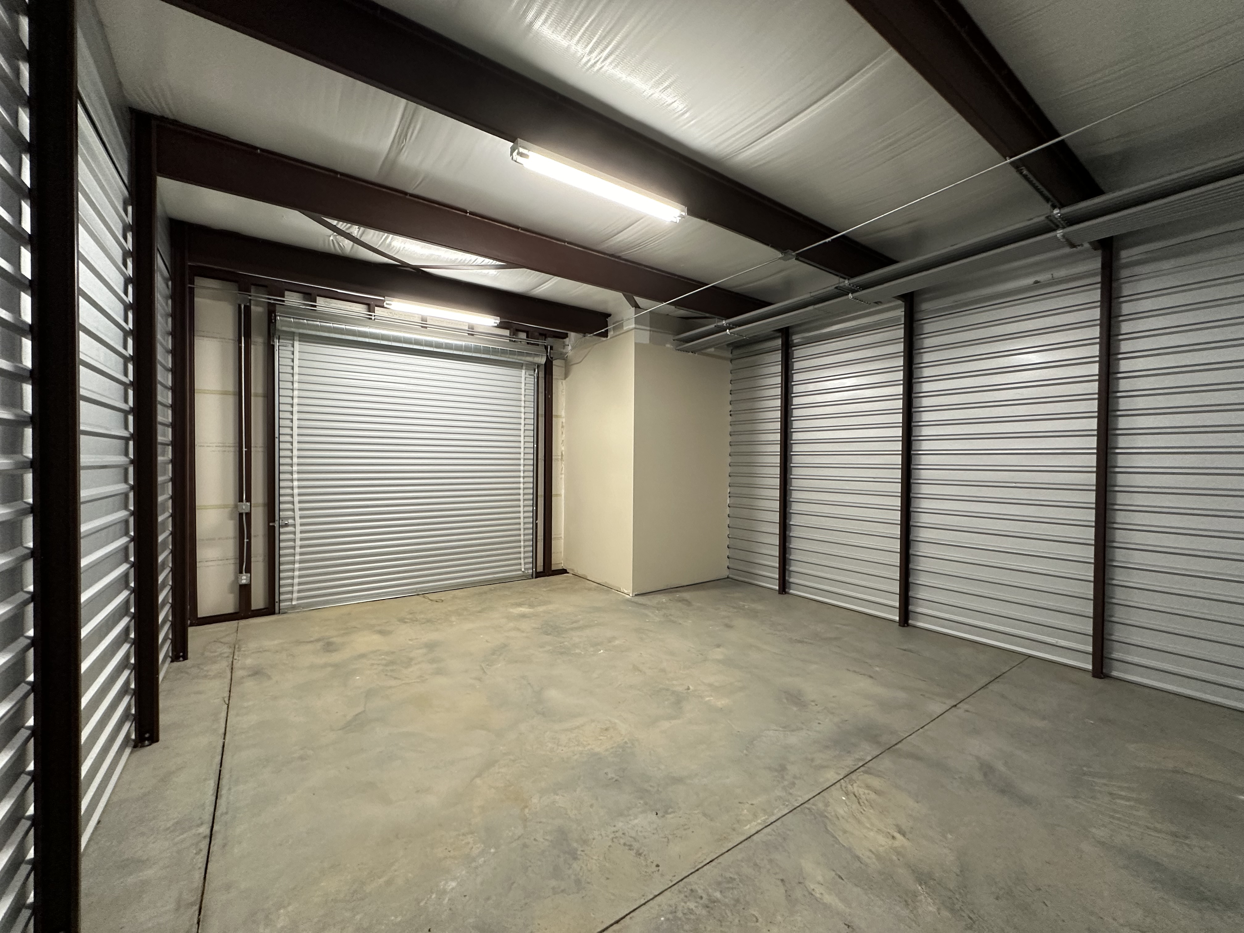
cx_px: 622
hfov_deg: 102.1
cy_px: 466
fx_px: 503
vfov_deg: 85.7
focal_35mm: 14
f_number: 2.2
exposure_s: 1/60
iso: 320
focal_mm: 2.22
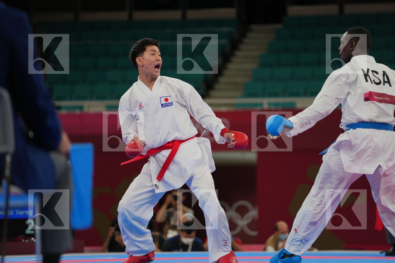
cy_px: 132
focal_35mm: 174
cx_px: 198
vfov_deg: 7.9
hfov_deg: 11.8
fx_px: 1909
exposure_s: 1/1000
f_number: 2.8
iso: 500
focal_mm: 174
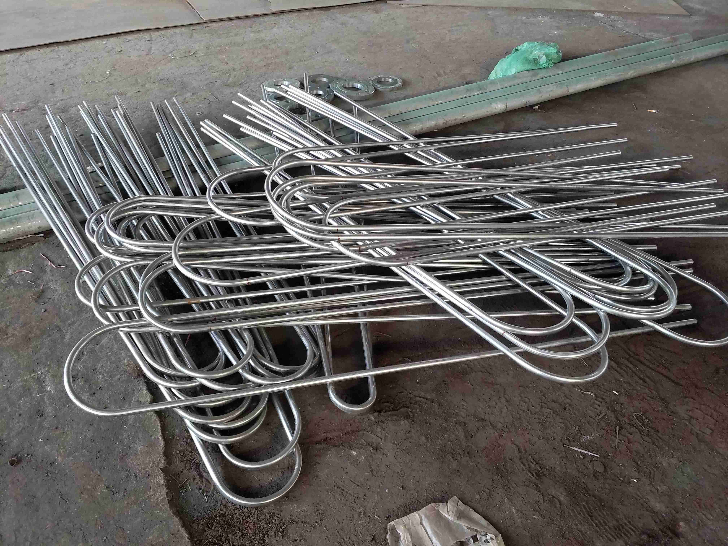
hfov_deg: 69.4
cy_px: 273
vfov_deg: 54.9
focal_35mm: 25
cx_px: 364
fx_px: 526
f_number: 1.7
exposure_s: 1/50
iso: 200
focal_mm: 4.32
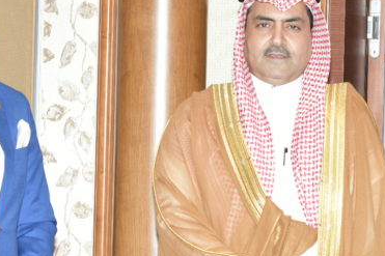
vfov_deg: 8.0
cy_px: 153
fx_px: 1839
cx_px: 164
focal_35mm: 172
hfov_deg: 12.0
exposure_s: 1/125
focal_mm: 85
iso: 800
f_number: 7.1
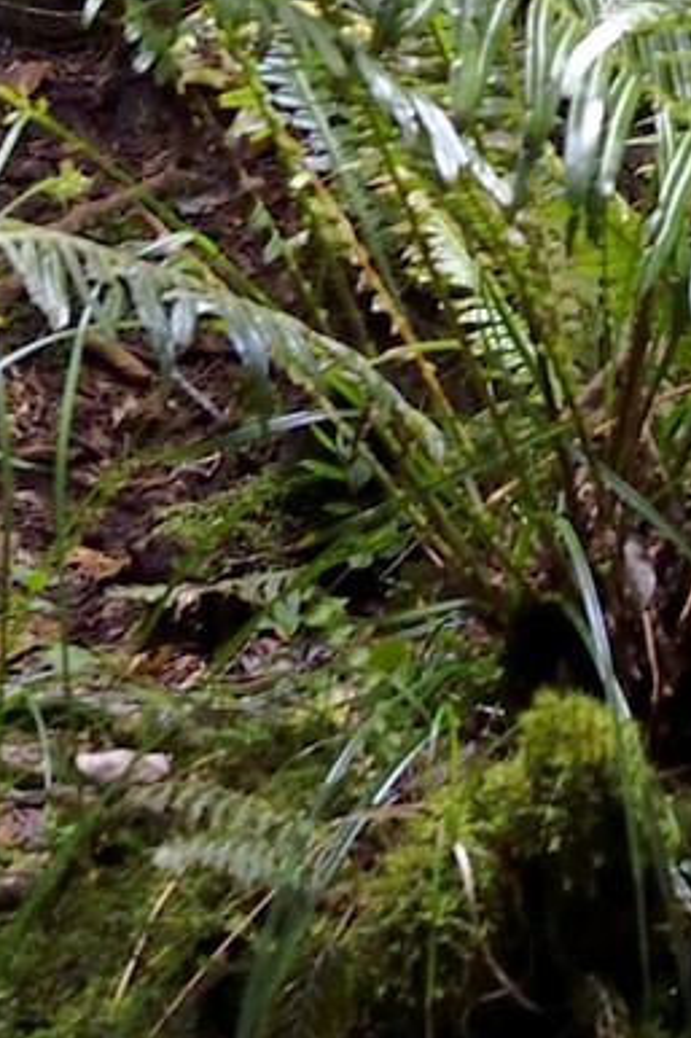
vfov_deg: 9.5
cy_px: -1197
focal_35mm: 199
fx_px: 5734
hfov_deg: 6.8
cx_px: 1089
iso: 800
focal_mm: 32
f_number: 8
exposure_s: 1/100
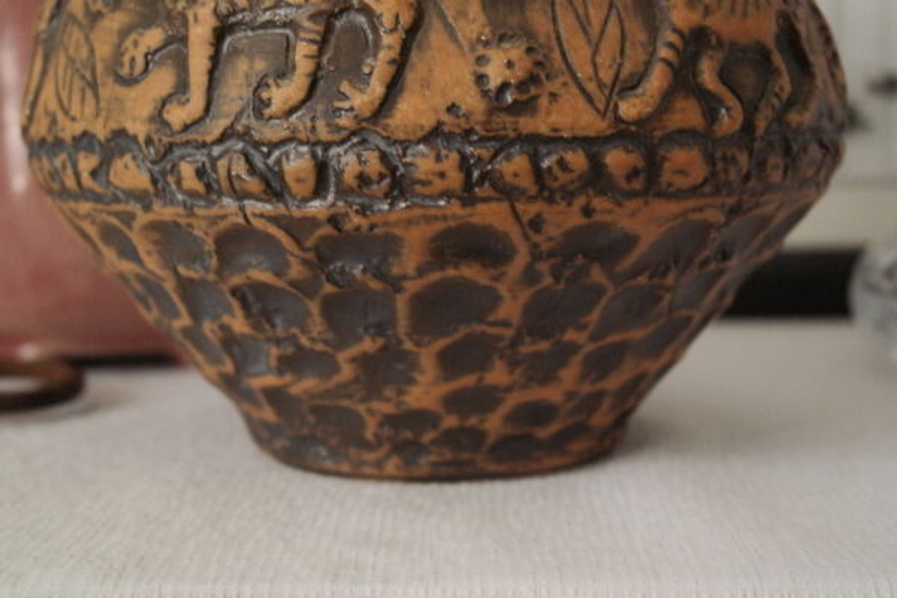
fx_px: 1719
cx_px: 448
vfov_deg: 19.7
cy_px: 299
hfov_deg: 29.2
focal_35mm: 69
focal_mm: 45
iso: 3200
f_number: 5.6
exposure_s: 1/30
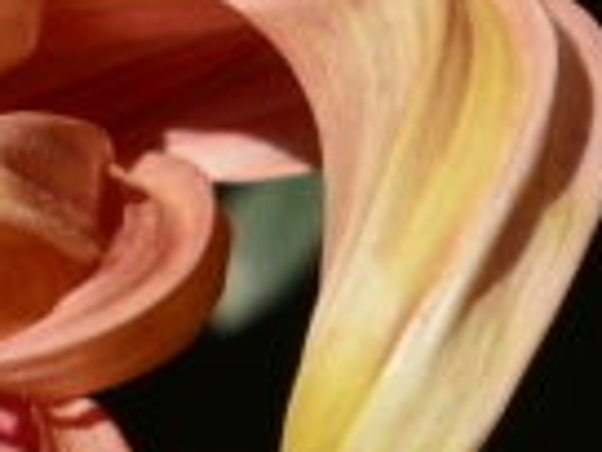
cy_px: 397
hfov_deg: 1.6
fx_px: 21860
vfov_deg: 1.2
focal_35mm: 1257
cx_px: -584
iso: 200
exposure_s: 1/400
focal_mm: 116
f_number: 16
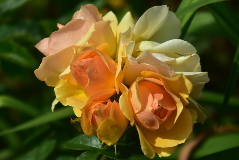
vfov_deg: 4.2
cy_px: 80
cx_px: 120
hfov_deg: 6.2
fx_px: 2192
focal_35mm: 330
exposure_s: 1/8000
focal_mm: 220
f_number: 6.3
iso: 800
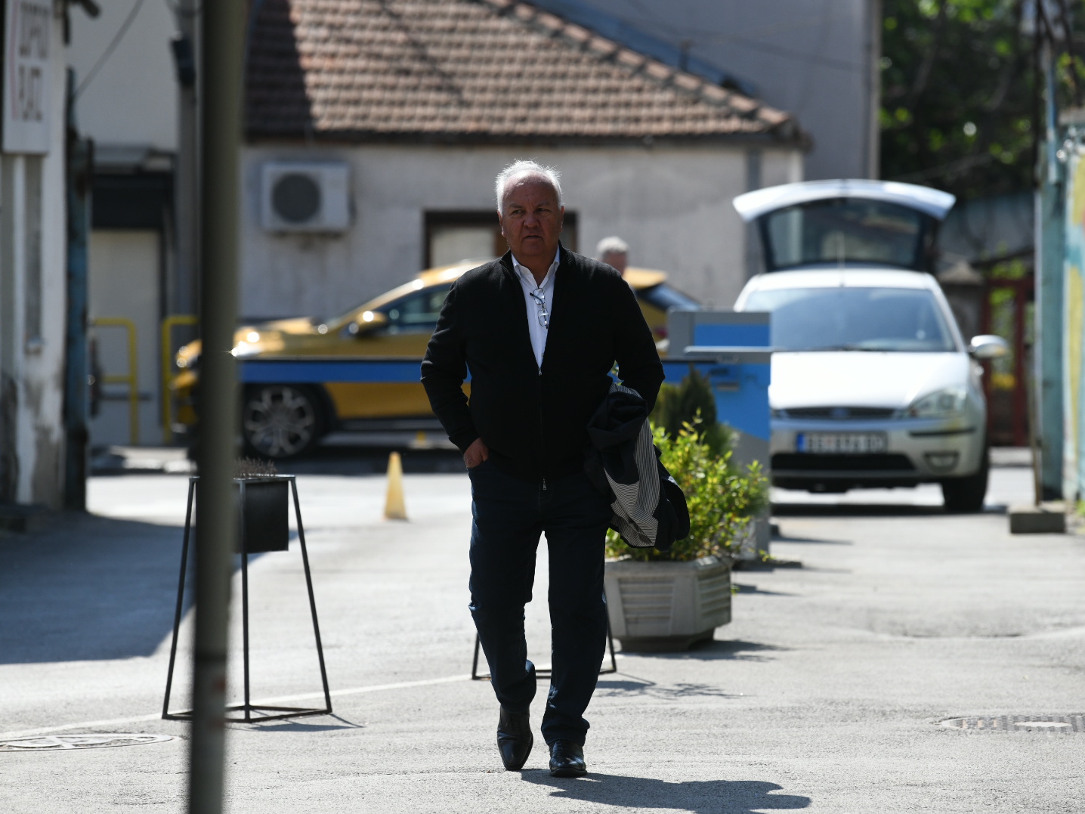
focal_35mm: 217
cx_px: 584
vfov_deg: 6.8
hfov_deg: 9.1
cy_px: 407
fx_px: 6802
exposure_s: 1/8000
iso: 1000
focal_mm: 200
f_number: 4.5
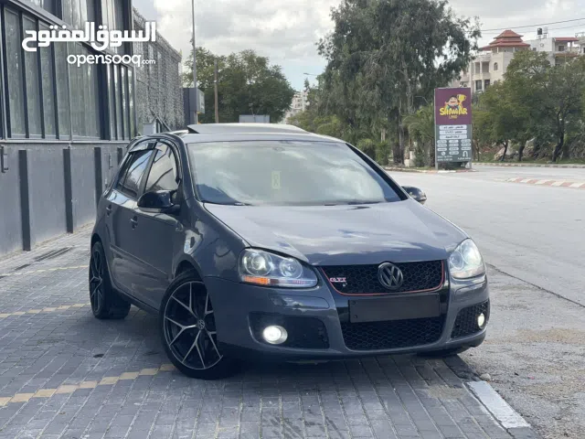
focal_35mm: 64
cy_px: 220
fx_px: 1082
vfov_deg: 22.9
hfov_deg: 30.3
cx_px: 292
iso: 25
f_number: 2.2
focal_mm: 7.5
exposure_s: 1/176
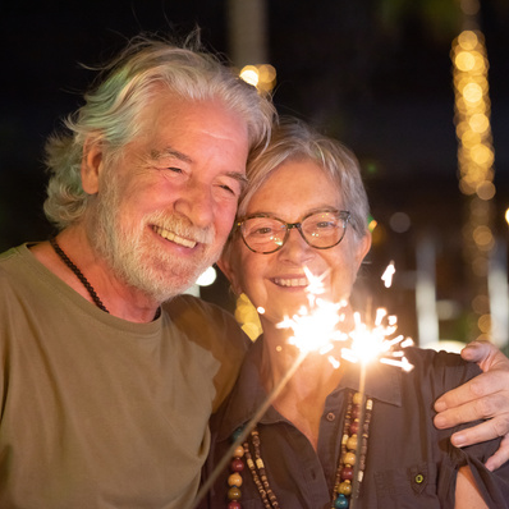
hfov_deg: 15.9
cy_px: 254
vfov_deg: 16.0
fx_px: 1813
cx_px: 340
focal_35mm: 109
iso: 1250
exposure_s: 1/100
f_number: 3.5
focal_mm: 85
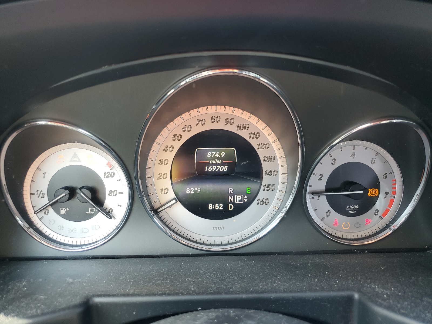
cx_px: 216
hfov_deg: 67.3
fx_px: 324
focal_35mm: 26
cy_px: 162
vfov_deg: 53.1
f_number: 1.5
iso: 88
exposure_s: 1/60.2
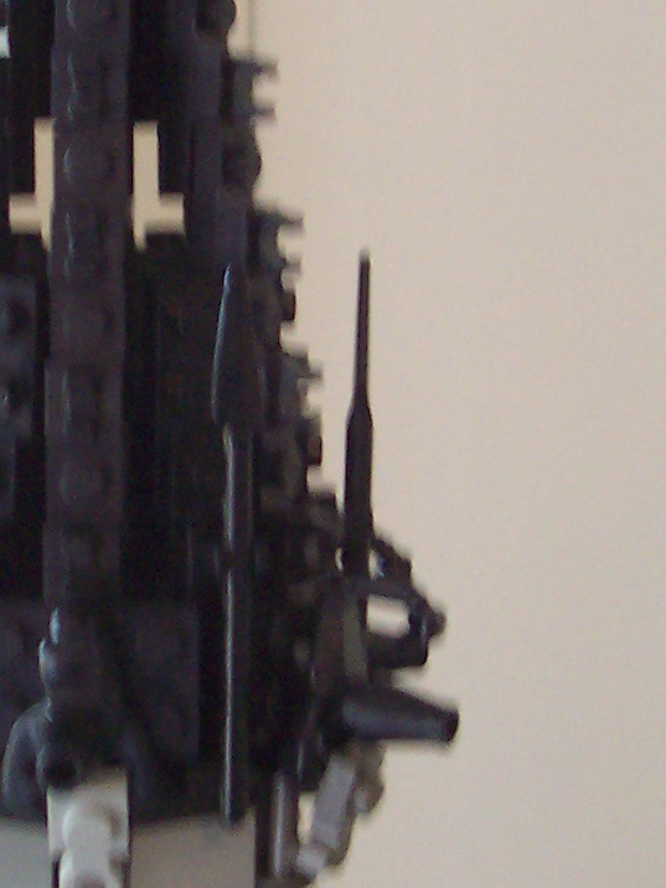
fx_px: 2694
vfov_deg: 18.7
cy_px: 409
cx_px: 99
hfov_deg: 14.0
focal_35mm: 105
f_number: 2.8
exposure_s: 1/15
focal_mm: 5.6
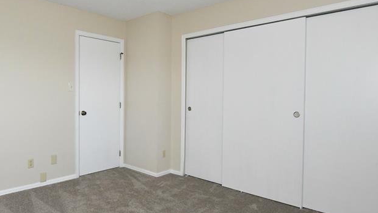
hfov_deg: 70.5
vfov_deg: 44.4
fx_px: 261
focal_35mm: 26
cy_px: 104
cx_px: 136
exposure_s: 1/160
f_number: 10
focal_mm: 15
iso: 1600
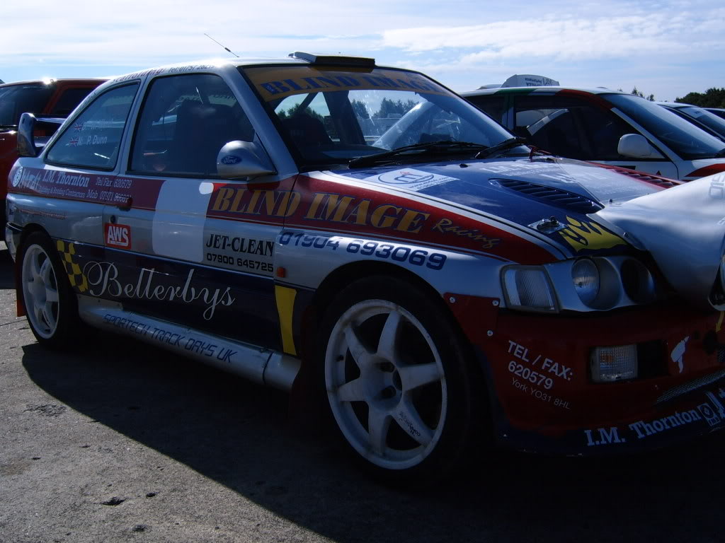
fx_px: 796
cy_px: 272
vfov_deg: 37.7
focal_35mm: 38
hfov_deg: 49.0
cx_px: 362
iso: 50
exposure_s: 1/500
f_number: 5.8
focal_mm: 5.8
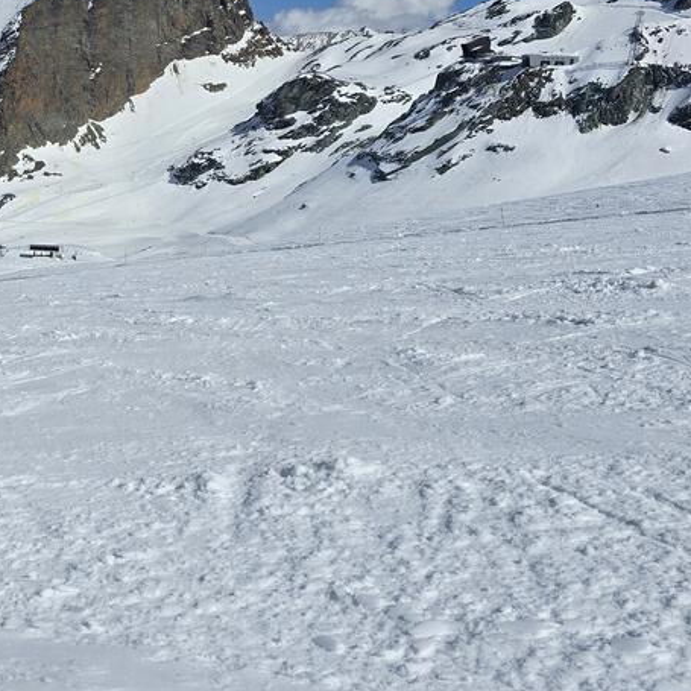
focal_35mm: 46
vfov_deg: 36.5
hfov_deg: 33.1
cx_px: -29
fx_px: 1039
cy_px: 248
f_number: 1.7
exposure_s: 1/2953
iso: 12
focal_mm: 6.3
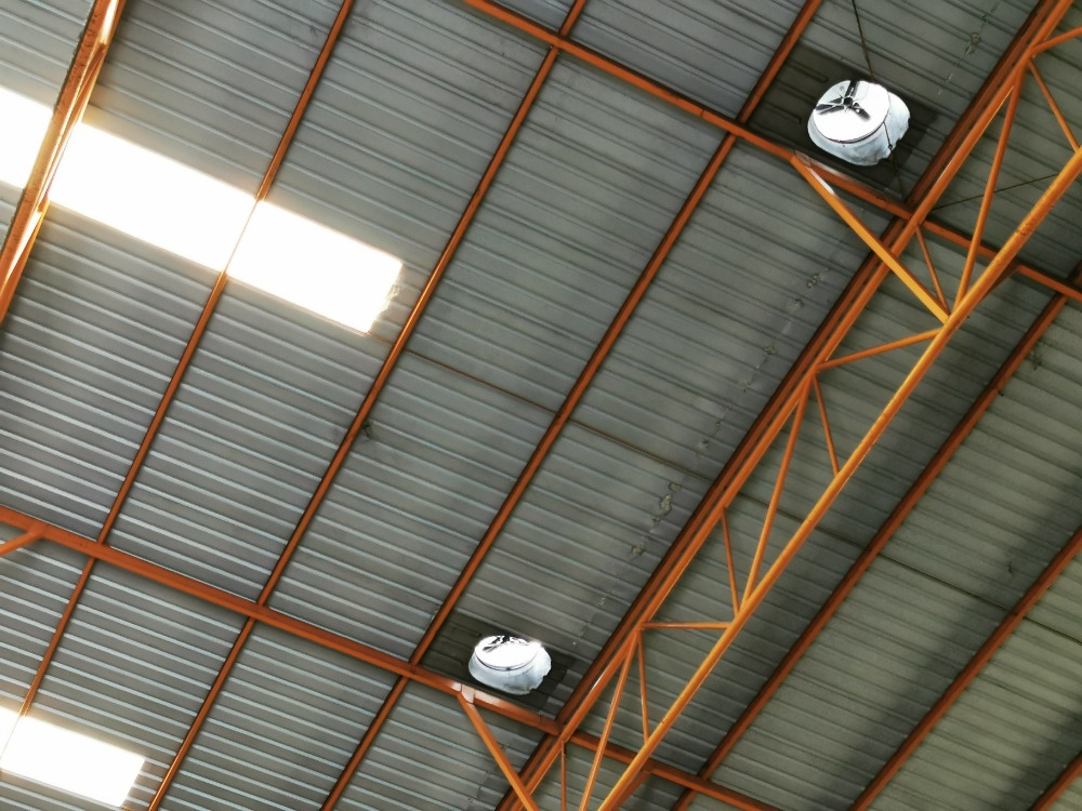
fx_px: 1844
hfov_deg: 32.7
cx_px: 541
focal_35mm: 59
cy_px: 406
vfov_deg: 24.8
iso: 200
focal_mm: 5.56
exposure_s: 1/50
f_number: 1.6
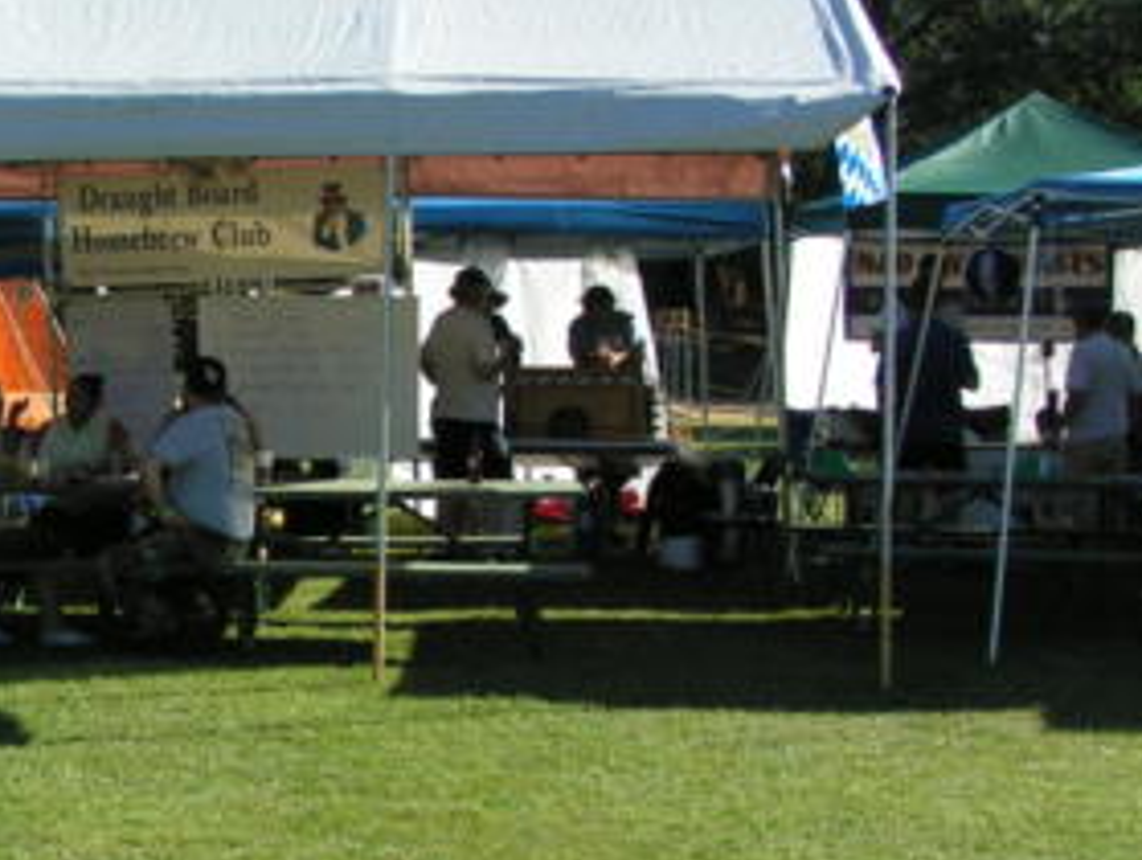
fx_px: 2246
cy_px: 432
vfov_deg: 21.7
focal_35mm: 68
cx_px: 229
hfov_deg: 27.9
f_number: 5.6
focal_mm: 5.8
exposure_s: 1/250
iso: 50
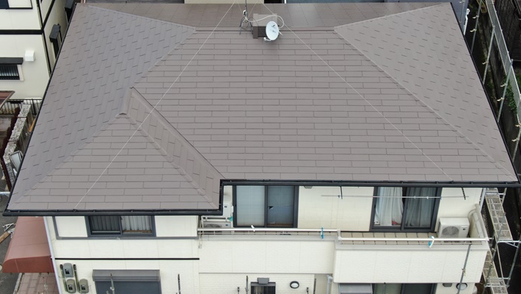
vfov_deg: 22.6
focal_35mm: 53
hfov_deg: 39.2
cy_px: 107
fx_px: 732
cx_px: 260
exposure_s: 1/320
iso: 100
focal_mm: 8.6
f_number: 3.8
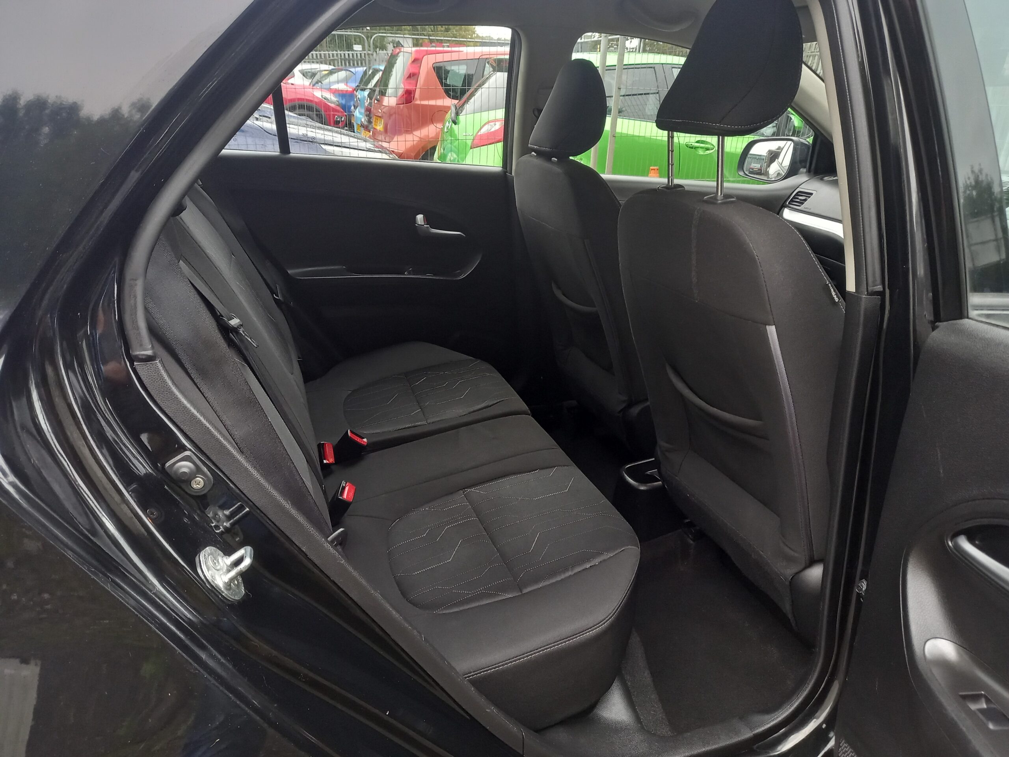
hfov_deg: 69.4
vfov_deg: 54.9
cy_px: 378
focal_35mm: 25
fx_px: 729
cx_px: 504
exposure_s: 1/30
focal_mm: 4.6
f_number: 2
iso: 250
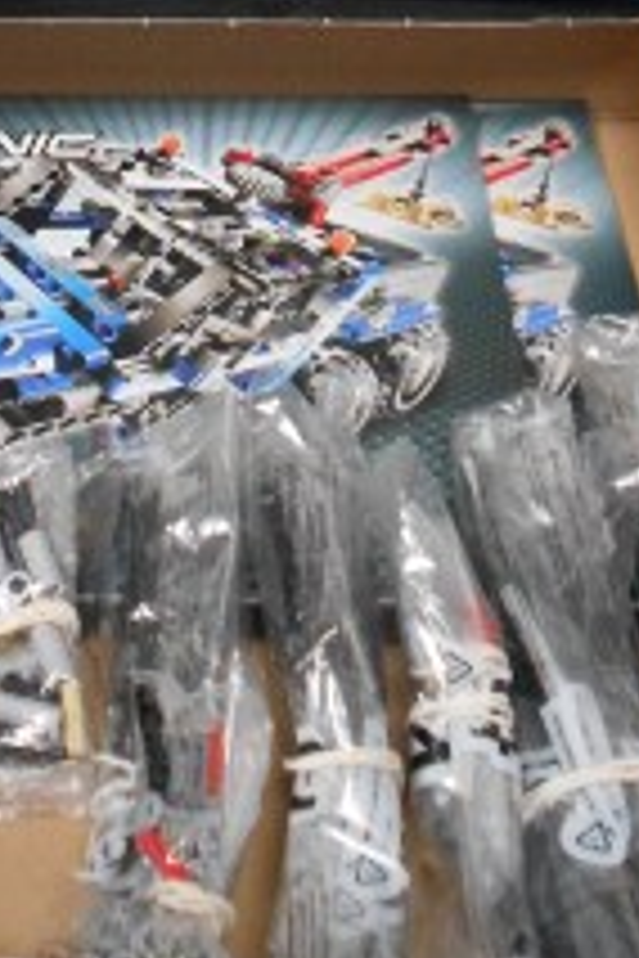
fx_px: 1518
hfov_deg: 23.5
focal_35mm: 57
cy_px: 189
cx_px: 162
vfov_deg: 34.0
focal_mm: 4.6
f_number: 3.2
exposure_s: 1/15
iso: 400
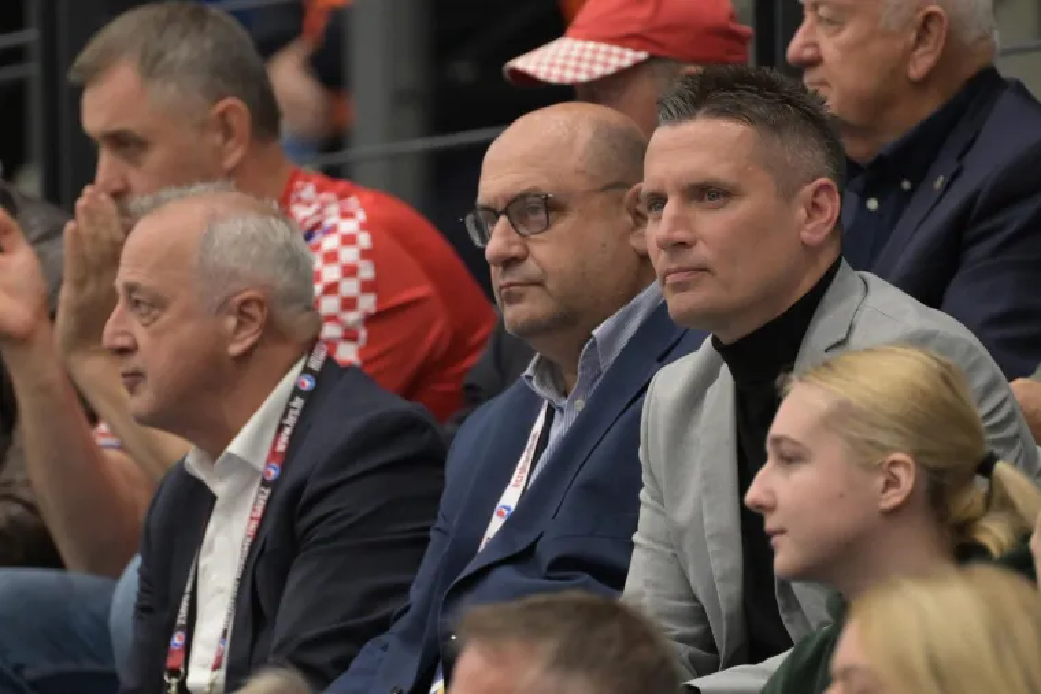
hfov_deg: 5.2
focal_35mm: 400
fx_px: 11568
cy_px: 347
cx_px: 520
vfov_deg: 3.4
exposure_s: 1/400
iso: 2500
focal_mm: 400
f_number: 4
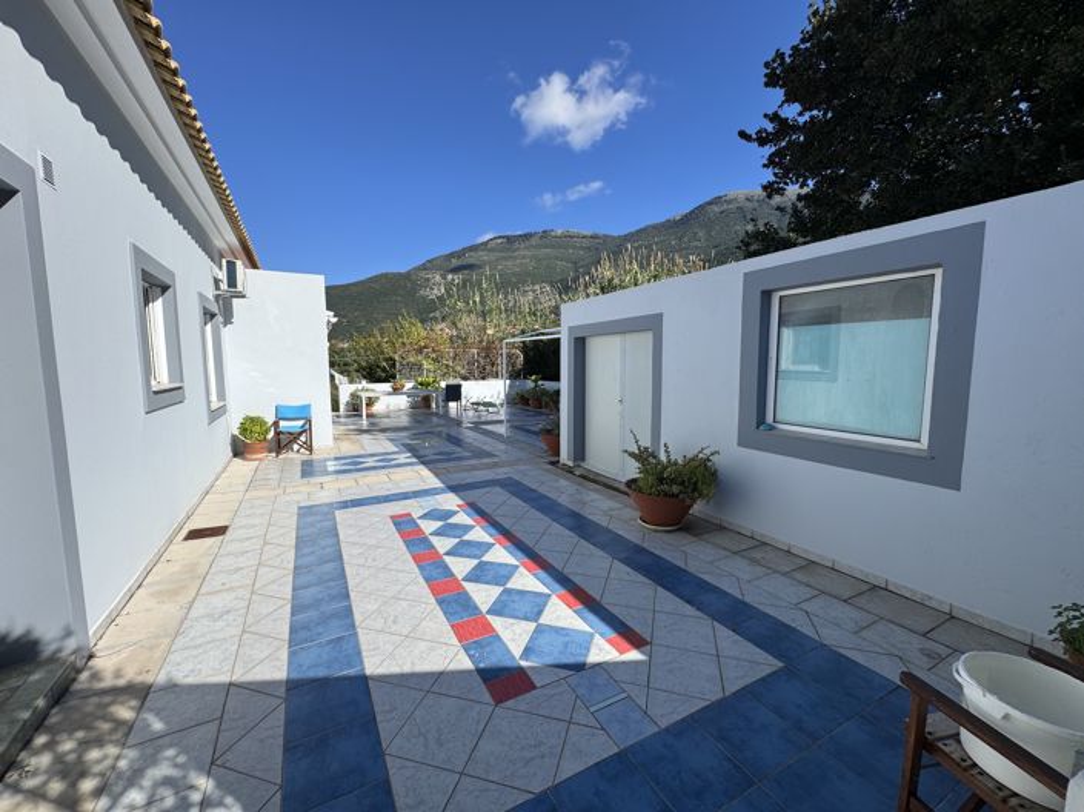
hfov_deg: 102.1
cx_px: 542
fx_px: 438
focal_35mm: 14
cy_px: 406
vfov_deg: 85.6
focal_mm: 2.22
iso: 50
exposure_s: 1/1976
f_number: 2.2
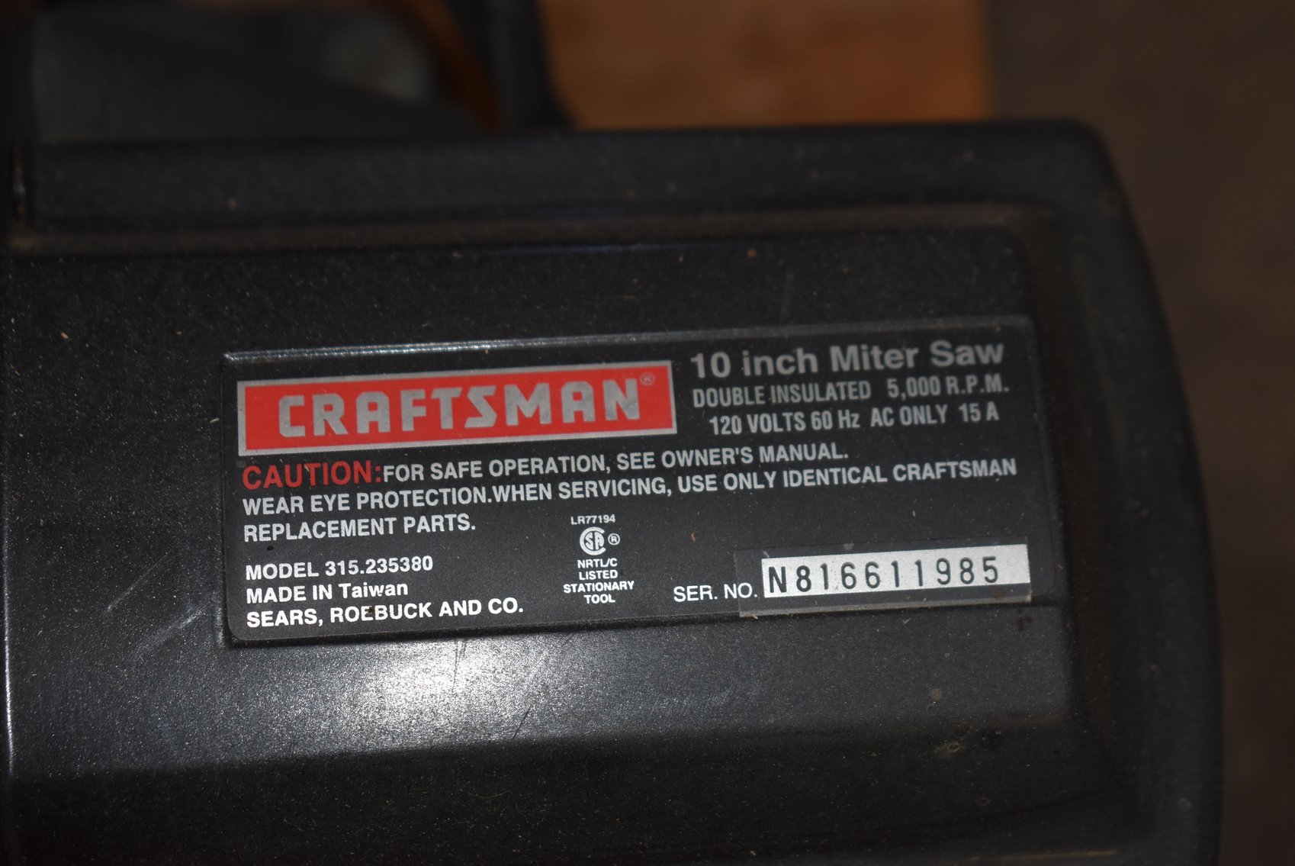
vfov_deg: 16.6
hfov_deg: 24.6
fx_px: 2970
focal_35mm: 82
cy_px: 433
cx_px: 648
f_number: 5.6
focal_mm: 55
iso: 400
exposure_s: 1/80
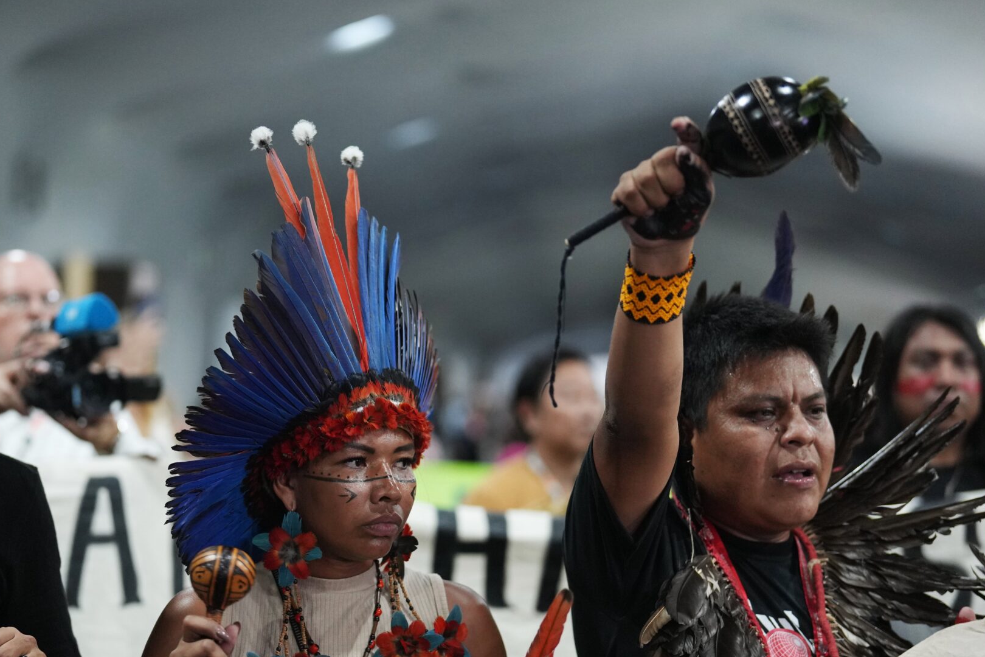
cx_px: 341
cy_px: 418
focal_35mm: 79
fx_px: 2161
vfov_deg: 17.2
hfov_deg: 25.6
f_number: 1.4
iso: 1600
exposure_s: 1/400
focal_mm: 50
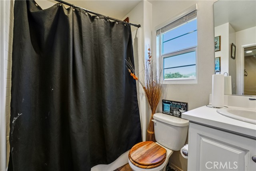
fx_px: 104
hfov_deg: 101.9
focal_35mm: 15
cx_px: 128
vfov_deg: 78.9
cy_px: 86
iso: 400
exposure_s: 1/20
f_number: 8
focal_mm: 14.6
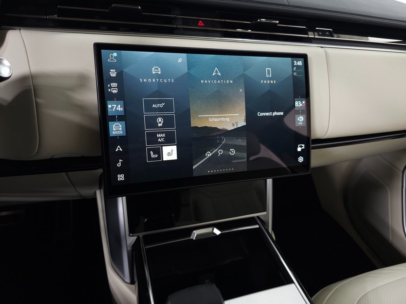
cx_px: 203
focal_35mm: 23
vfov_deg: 58.9
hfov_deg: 73.9
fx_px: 270
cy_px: 152
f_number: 1.7
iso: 125
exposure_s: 1/60
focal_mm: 6.3
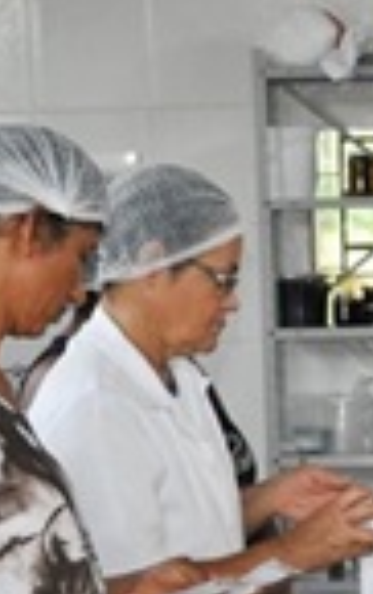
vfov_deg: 12.3
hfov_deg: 7.7
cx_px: 533
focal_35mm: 168
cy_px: 643
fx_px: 2724
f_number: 4.8
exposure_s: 1/60
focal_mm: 32
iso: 800
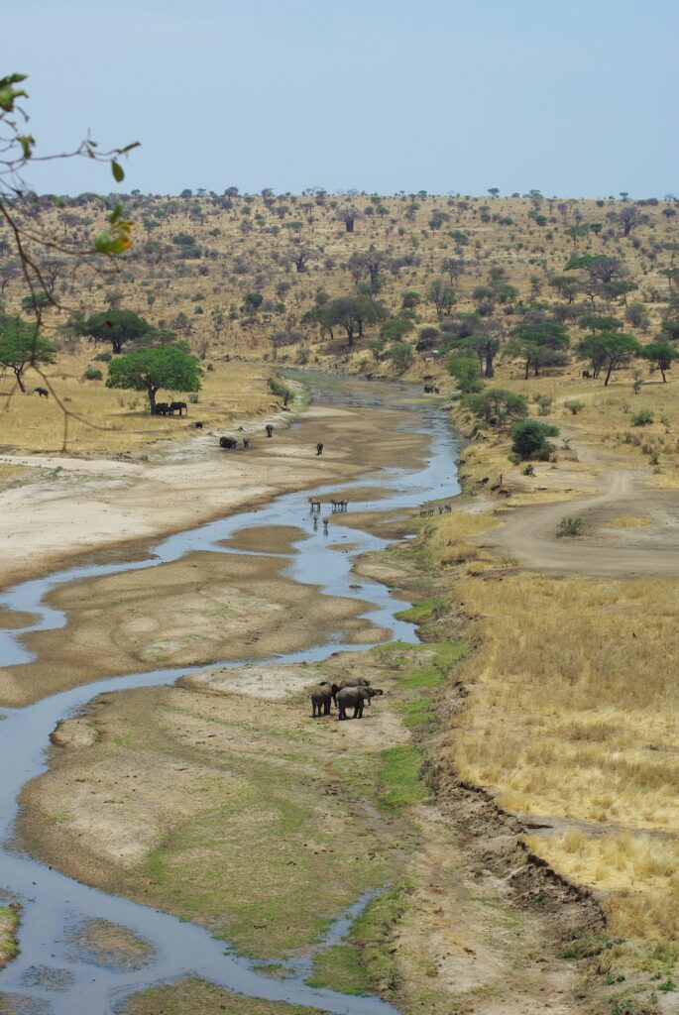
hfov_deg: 13.1
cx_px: 340
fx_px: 2963
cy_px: 508
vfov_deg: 19.4
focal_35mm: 105
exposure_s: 1/350
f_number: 8
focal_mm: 70
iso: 100
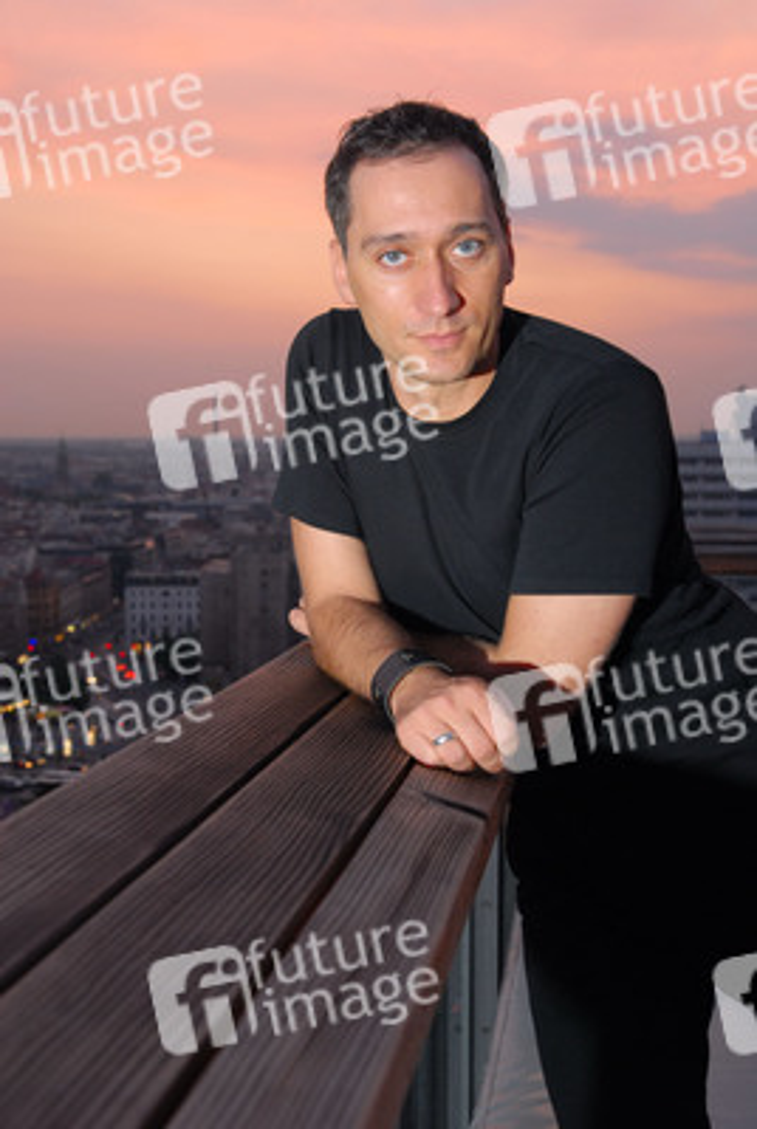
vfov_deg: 38.8
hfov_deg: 26.6
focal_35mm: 51
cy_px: 564
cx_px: 378
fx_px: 1603
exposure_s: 1/25
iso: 320
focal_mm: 34
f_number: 5
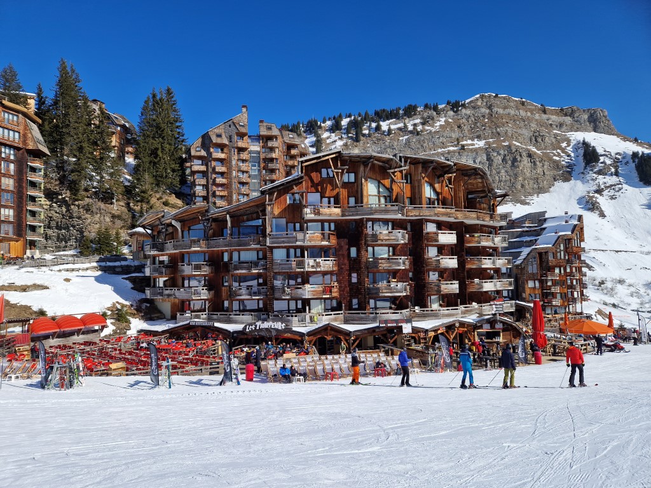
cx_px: 326
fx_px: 433
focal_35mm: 23
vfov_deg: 58.9
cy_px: 244
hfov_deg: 73.9
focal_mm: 5.4
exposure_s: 1/2352
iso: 50
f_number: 1.8
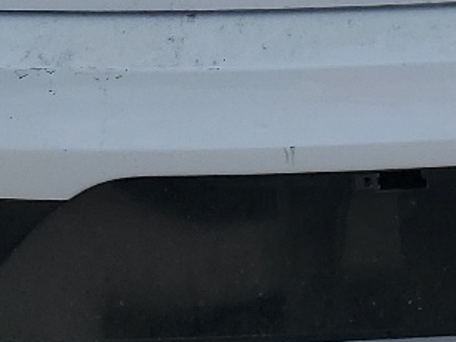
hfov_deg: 14.5
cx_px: 413
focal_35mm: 135
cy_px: -281
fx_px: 1778
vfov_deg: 10.3
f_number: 1.5
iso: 50
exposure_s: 1/3333
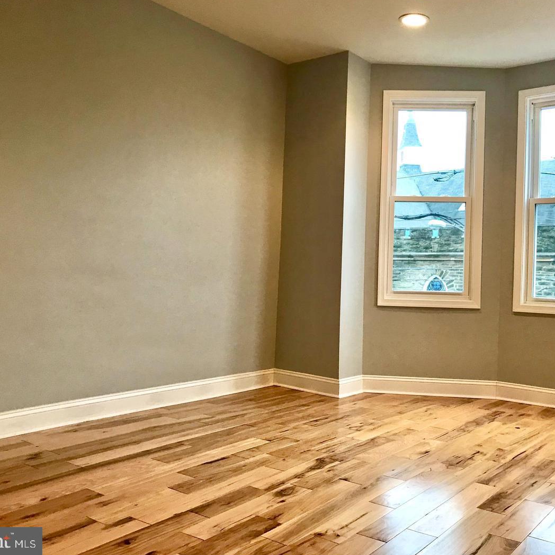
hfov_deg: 48.2
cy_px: 272
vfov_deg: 48.4
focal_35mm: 34
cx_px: 330
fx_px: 617
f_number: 1.8
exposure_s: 1/30
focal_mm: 3.99
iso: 32
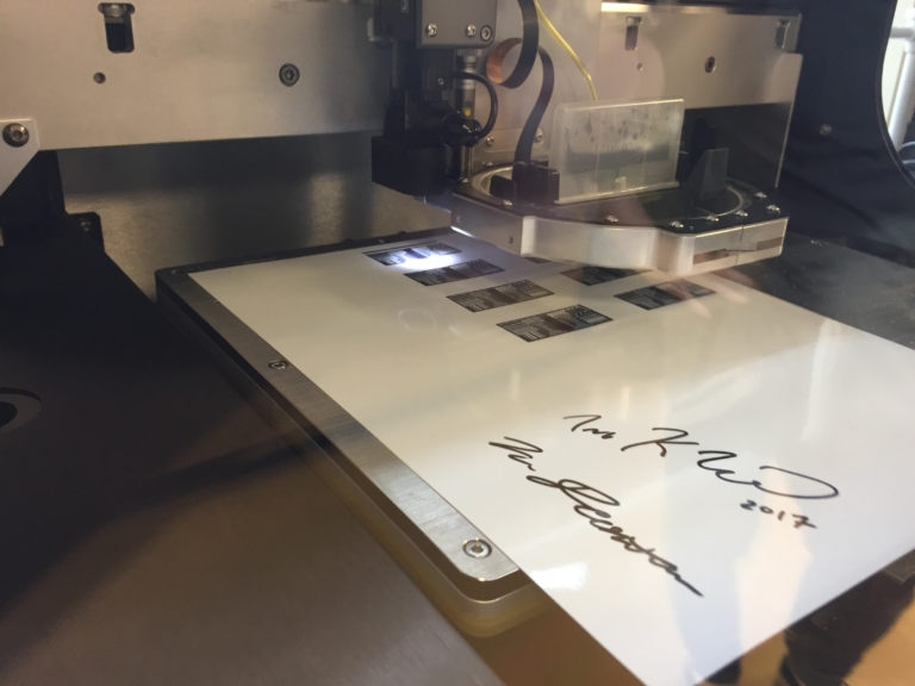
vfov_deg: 48.2
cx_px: 458
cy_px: 343
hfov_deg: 61.7
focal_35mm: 29
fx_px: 767
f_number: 2.2
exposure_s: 1/30
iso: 80
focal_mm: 4.15
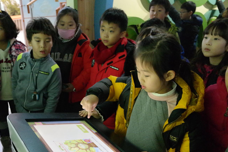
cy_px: 101
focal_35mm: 40
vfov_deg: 33.1
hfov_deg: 48.4
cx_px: 101
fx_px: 253
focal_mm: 20
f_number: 3.5
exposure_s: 1/40
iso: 3200
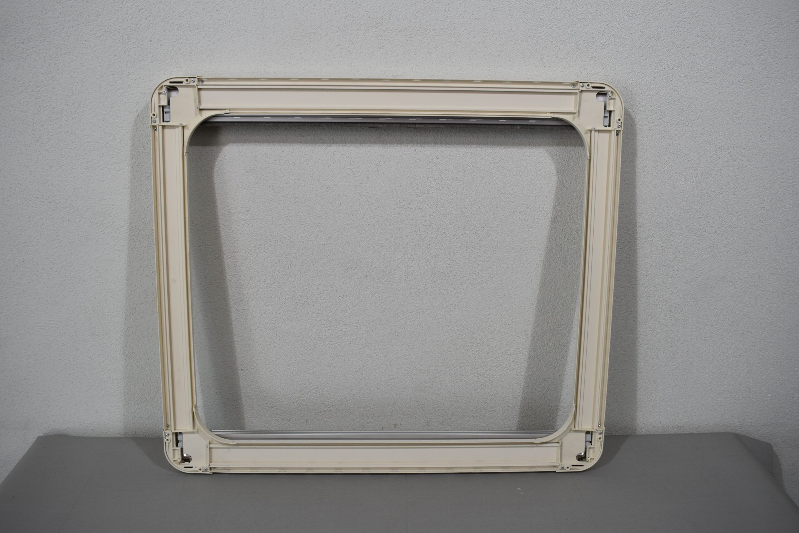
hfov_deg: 61.9
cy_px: 266
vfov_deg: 43.6
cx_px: 400
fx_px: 666
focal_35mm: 30
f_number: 5.6
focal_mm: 20
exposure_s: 1/125
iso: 220
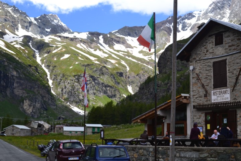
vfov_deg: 23.8
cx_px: 120
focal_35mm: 57
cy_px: 80
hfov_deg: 35.1
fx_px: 382
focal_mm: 38
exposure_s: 1/200
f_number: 10
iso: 400
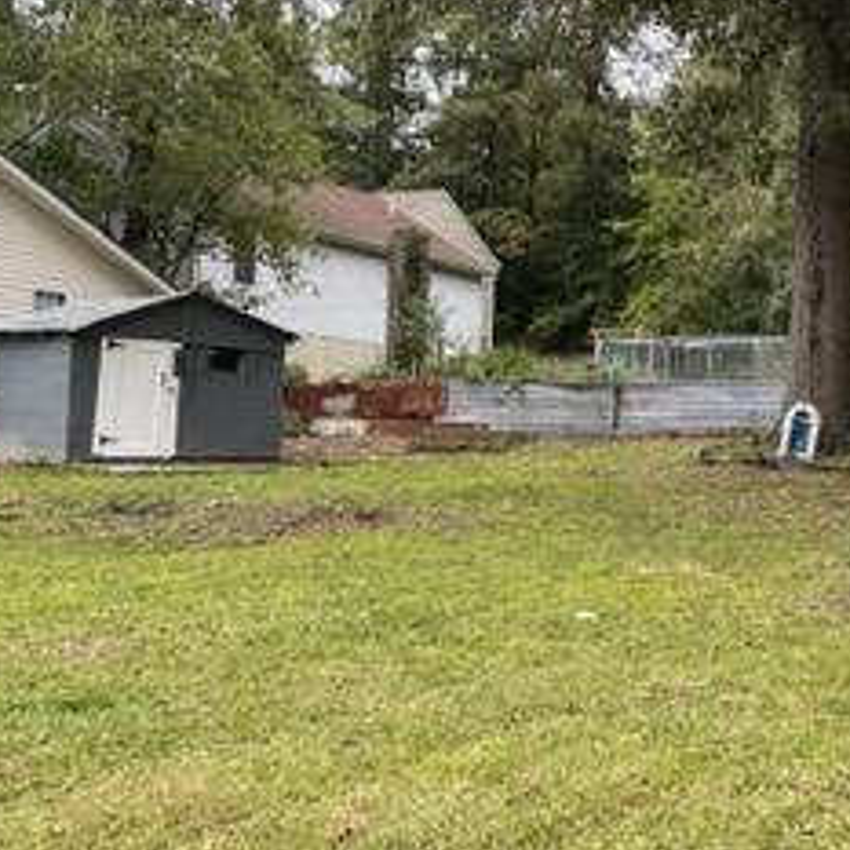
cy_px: 387
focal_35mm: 63
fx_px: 1750
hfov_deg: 25.9
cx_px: 850
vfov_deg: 27.3
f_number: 1.6
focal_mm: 4.2
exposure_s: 1/380
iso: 32
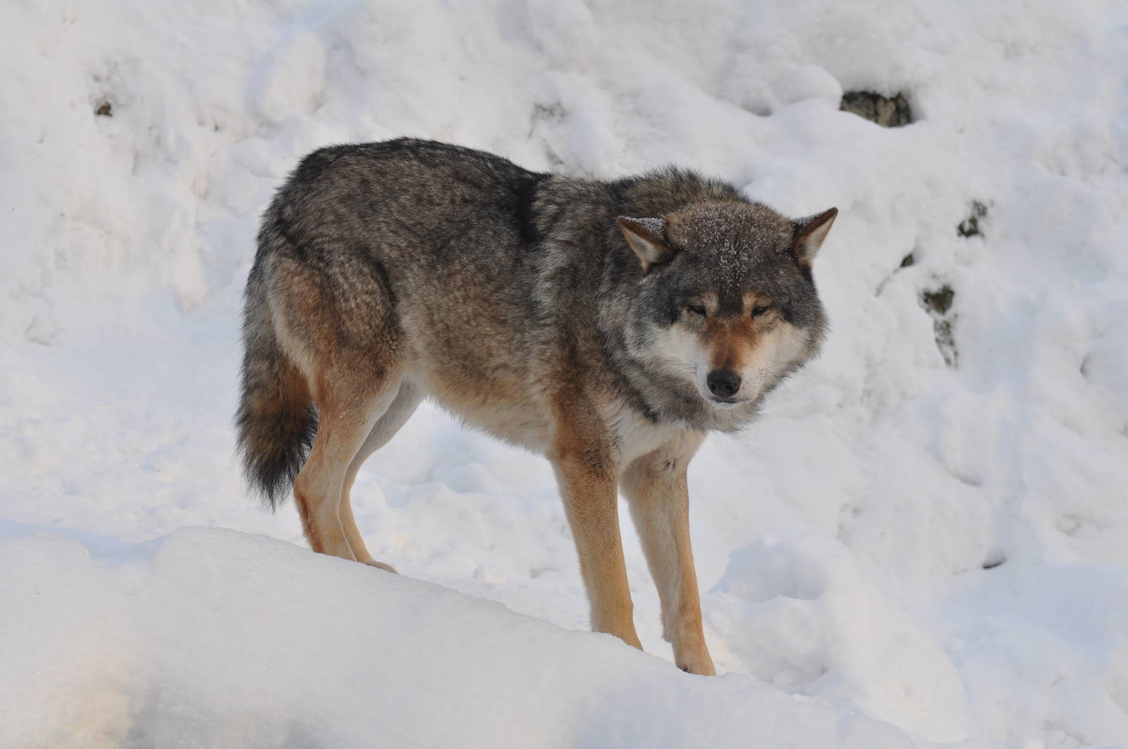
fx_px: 4319
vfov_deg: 9.9
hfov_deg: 14.9
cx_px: 564
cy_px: 374
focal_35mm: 138
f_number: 7.1
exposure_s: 1/200
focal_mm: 92
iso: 200
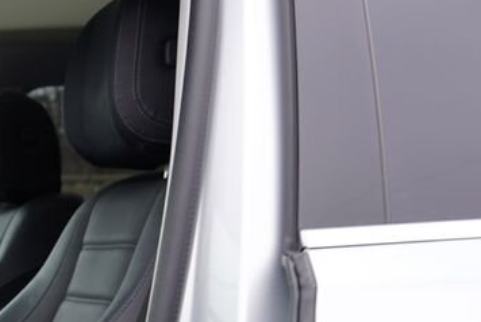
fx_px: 923
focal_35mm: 69
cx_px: -192
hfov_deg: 24.4
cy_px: 338
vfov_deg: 19.1
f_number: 4
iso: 100
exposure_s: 1/60
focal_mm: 24
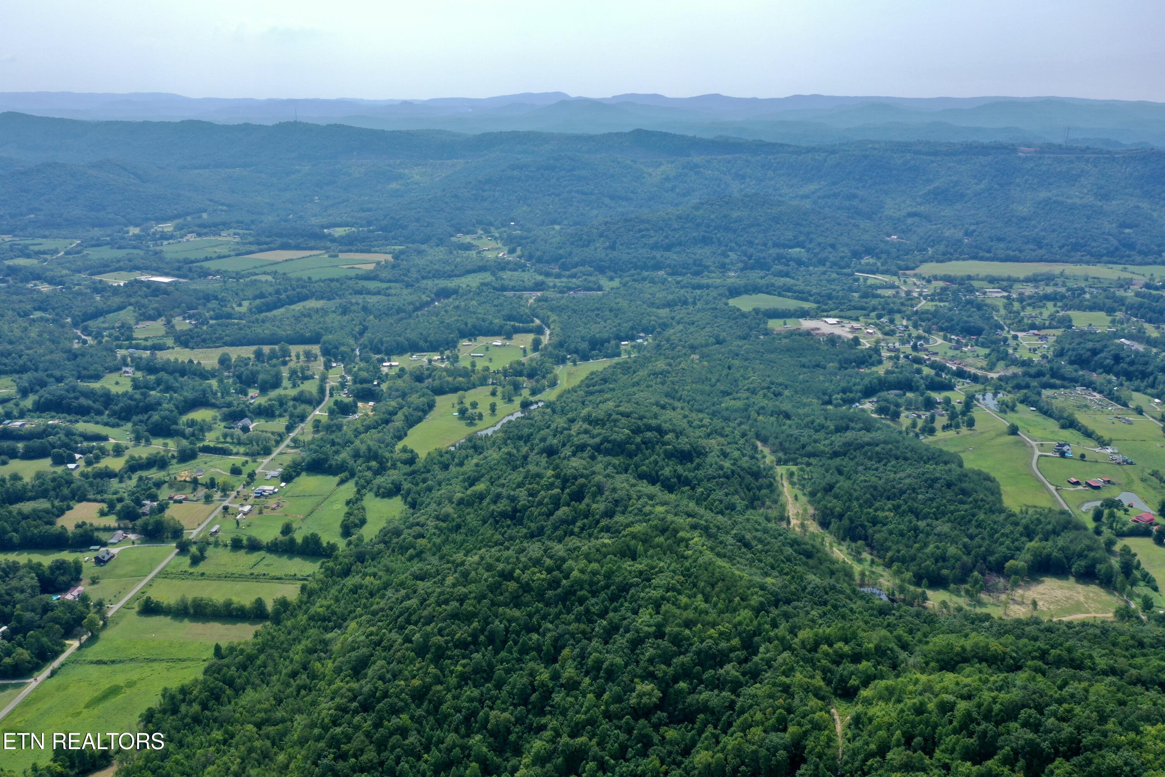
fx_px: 906
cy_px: 388
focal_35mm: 28
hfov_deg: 65.5
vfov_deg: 46.4
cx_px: 582
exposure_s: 1/100
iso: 100
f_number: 6.3
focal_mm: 10.26
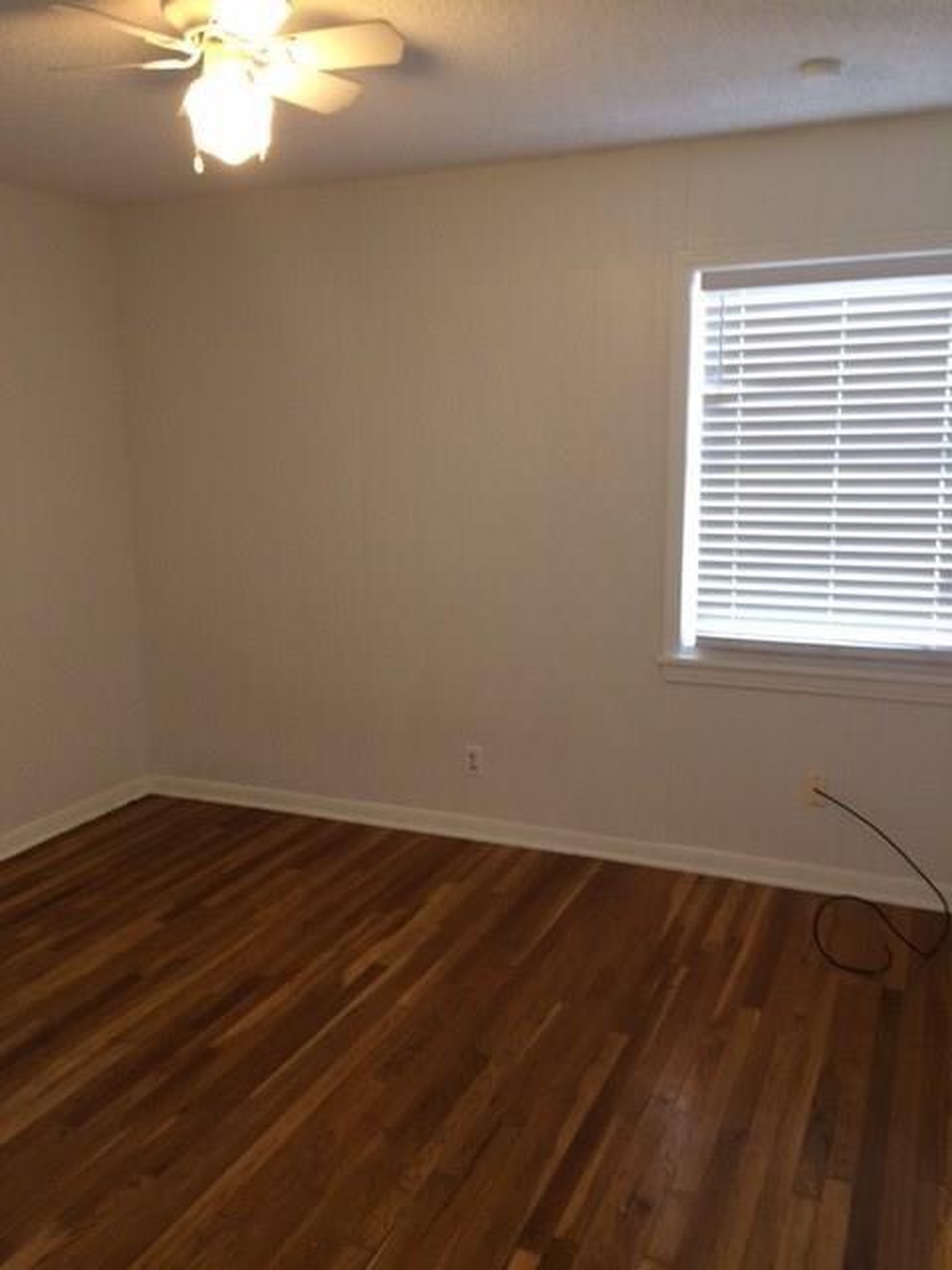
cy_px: 635
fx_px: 1063
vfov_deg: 61.7
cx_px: 476
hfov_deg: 48.2
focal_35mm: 29
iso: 80
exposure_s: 1/30
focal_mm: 4.15
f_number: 2.2
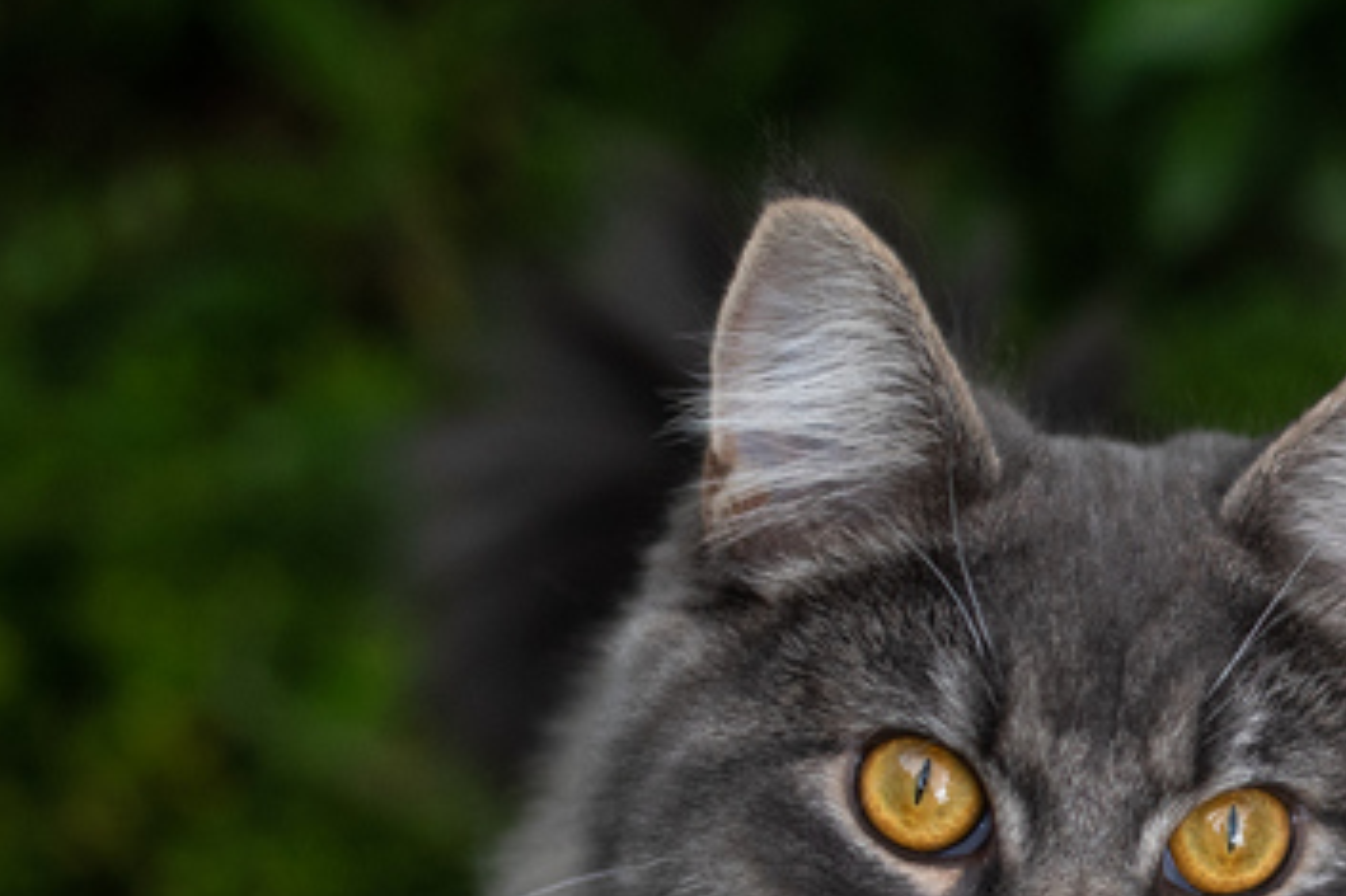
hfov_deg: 16.8
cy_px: 837
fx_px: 4298
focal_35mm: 115
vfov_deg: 11.8
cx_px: 1716
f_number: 2.2
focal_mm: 35
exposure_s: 1/1000
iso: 180
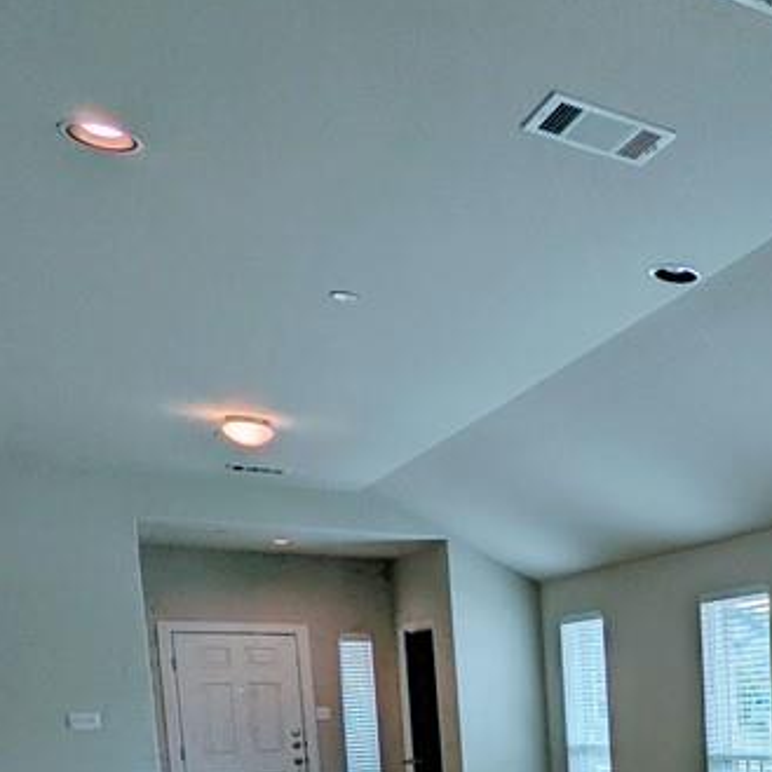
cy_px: 817
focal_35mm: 44
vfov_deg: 34.0
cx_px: 991
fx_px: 1110
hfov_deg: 30.6
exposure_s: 1/223
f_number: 2.2
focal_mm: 2.35
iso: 55
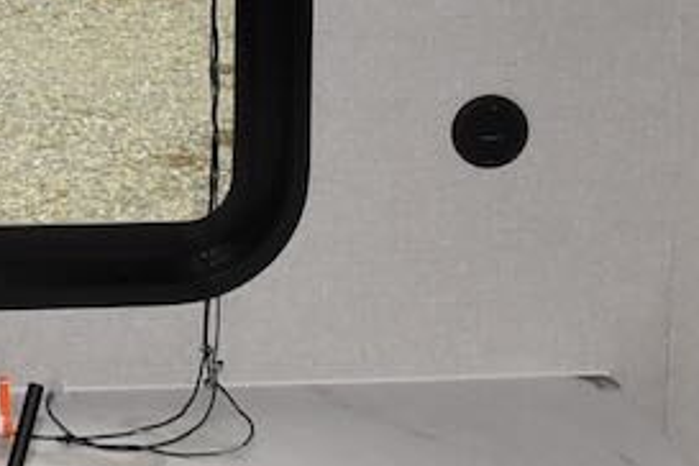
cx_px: -210
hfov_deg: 19.1
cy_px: -164
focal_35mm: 99
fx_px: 1922
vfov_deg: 13.3
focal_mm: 10
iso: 800
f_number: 5.6
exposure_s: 1/125
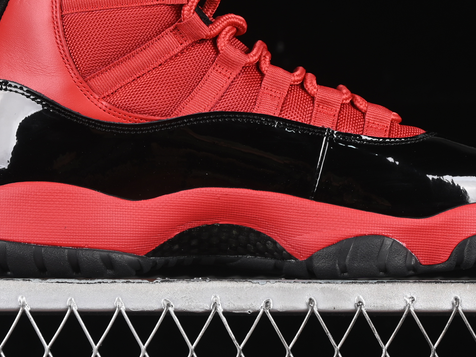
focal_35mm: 131
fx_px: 1801
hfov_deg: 15.1
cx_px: 246
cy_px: 101
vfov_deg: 11.3
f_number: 7.1
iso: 160
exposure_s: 1/60
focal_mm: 50
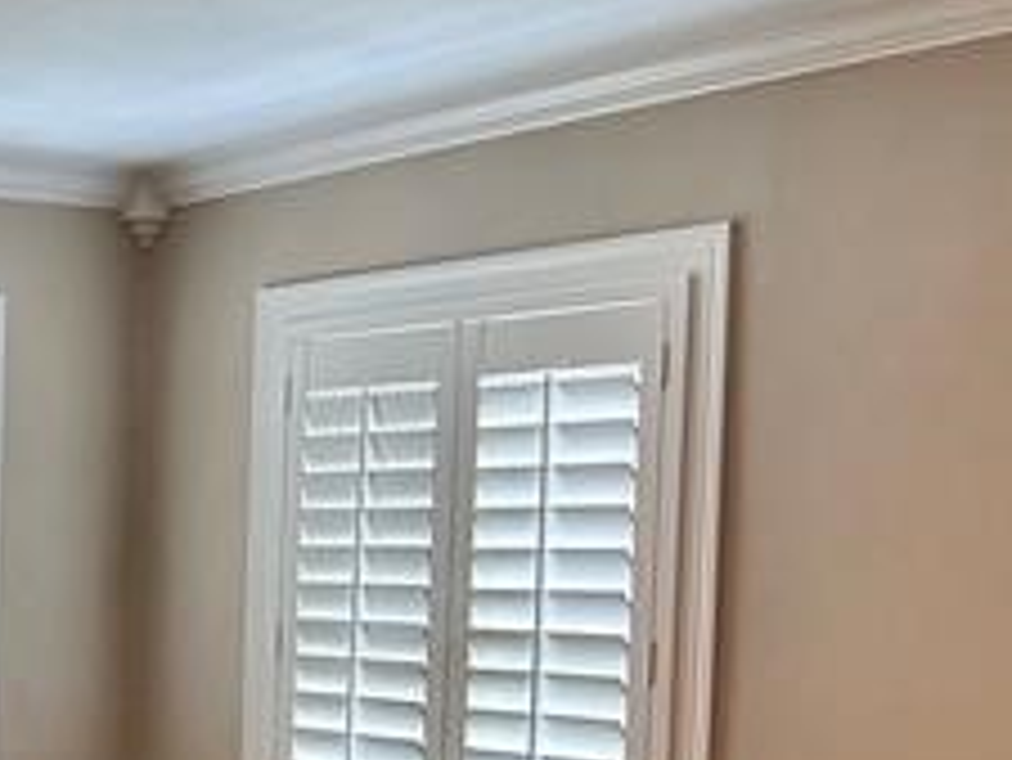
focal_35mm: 74
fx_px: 2165
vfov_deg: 19.6
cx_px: -243
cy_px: 679
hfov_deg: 23.7
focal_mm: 5.7
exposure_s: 1/60
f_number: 1.5
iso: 250
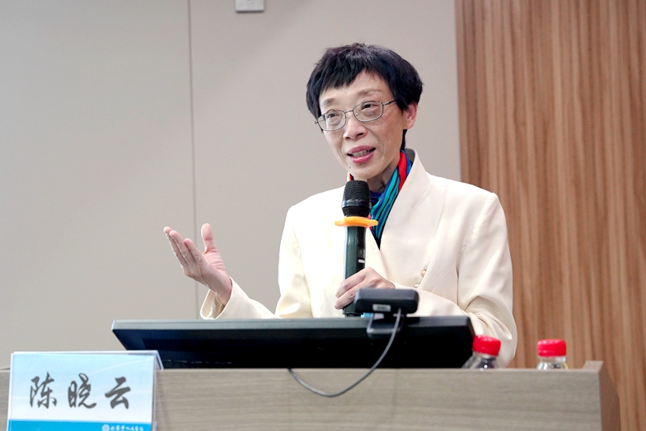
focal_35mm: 52
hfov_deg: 38.1
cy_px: 218
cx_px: 318
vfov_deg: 26.0
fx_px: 935
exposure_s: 1/160
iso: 3200
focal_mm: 51.1
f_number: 4
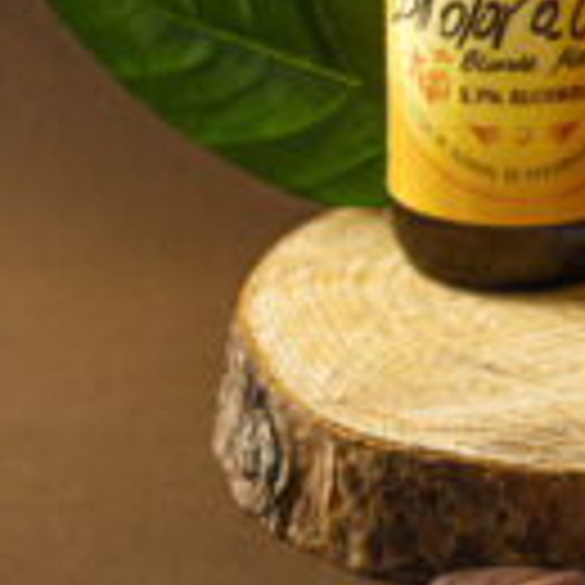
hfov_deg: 12.0
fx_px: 2753
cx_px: 626
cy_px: -18
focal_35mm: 144
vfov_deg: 12.0
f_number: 5.6
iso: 400
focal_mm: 49
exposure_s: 1/60
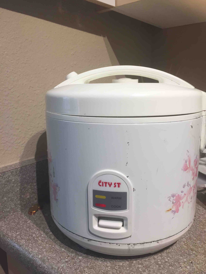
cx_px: 103
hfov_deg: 48.2
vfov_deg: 61.7
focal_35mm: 29
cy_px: 137
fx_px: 230
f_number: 2.2
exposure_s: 1/30
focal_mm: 4.15
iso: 32
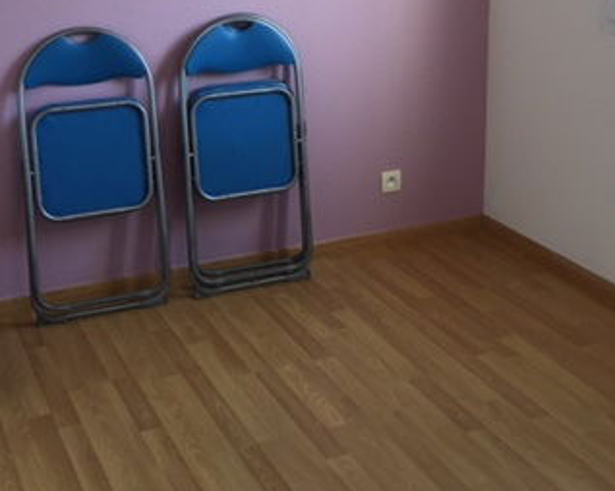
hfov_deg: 33.0
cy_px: 66
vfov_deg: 25.9
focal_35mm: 57
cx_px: 294
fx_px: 1037
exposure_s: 1/50
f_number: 2.2
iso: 32
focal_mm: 4.15
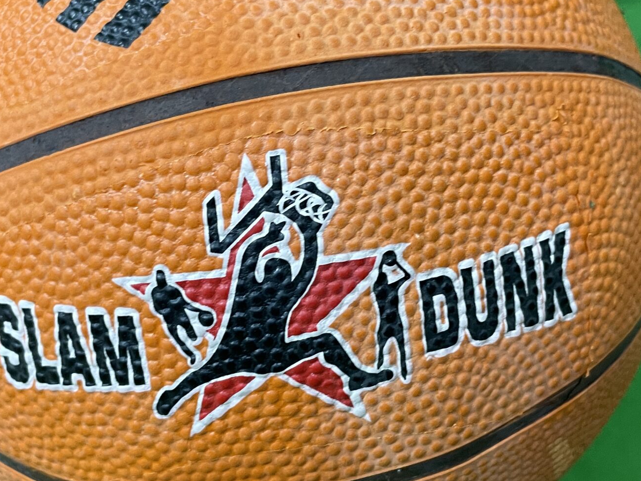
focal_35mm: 51
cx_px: 277
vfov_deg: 28.5
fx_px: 944
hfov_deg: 37.4
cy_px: 208
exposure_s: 1/50
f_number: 1.6
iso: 200
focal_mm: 4.2
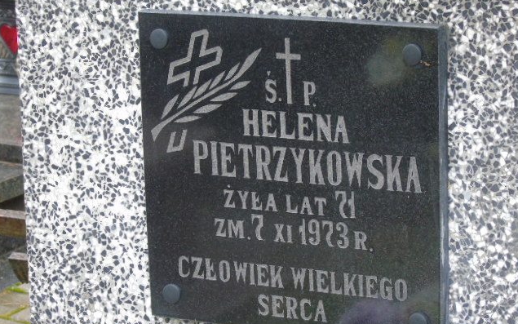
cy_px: 189
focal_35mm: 173
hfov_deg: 12.1
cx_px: 259
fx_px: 2442
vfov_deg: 7.6
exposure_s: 1/80
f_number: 4.9
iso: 400
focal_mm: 29
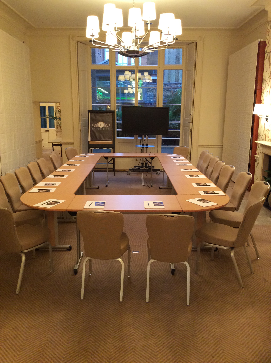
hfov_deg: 44.1
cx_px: 136
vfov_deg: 56.9
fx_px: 335
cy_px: 182
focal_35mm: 32
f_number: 2.4
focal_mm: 3.3
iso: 160
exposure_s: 1/24
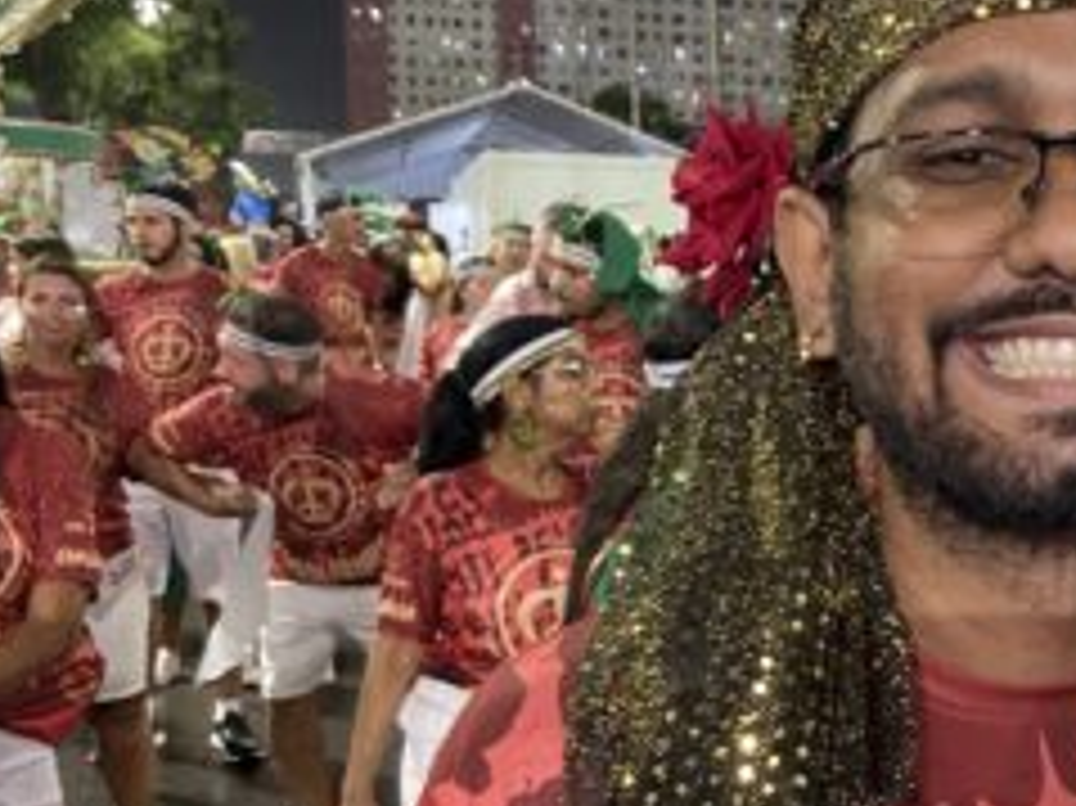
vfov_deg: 25.1
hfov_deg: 31.7
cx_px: 970
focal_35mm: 58
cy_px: 513
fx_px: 1802
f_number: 1.8
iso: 800
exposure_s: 1/30
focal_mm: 4.25
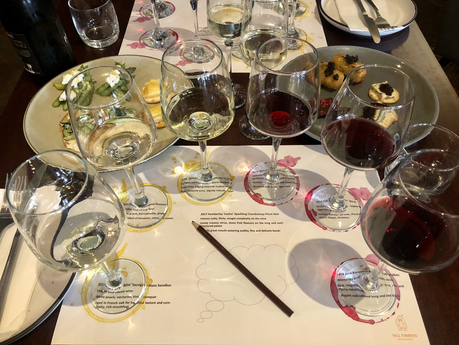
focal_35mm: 28
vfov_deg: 49.7
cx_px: 230
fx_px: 371
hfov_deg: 63.4
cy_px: 172
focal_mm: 4
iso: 100
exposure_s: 1/10
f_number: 1.8
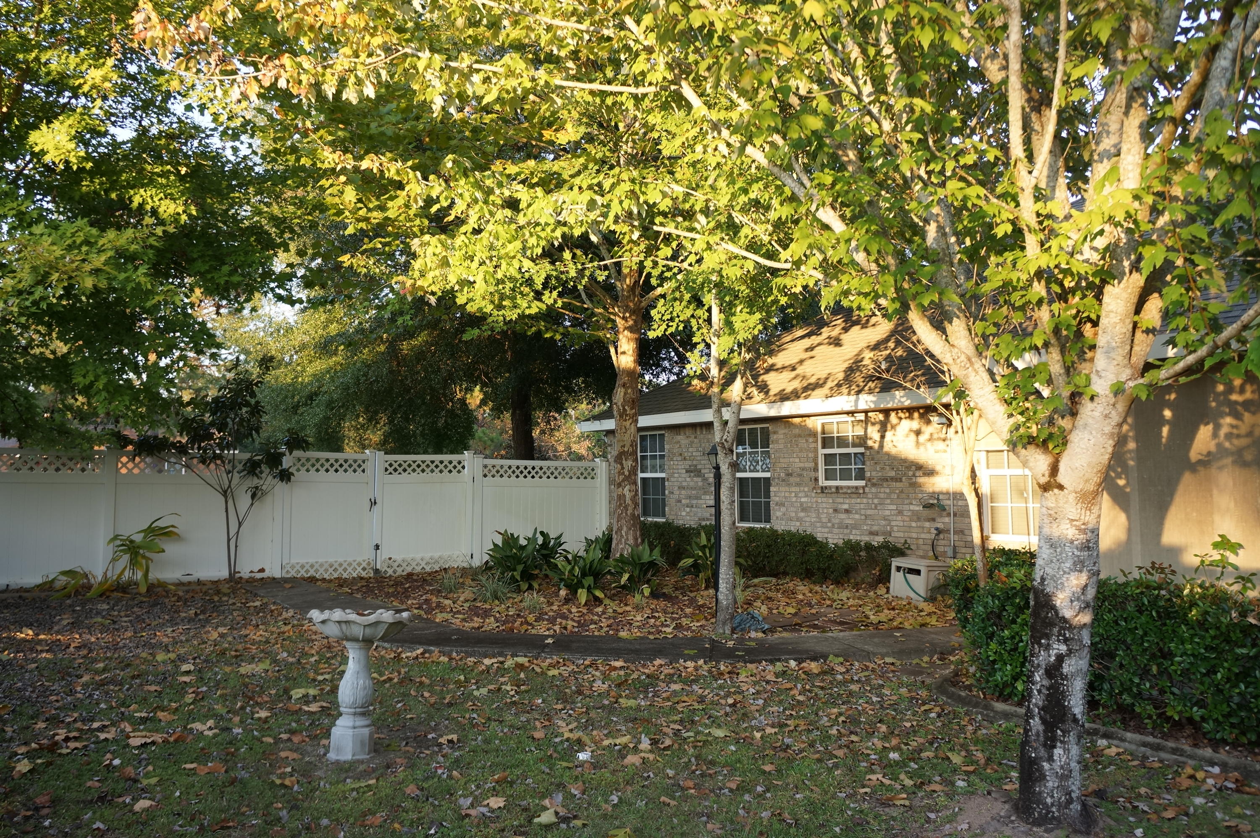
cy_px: 419
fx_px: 944
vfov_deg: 47.8
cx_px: 630
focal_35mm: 27
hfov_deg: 67.4
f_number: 4
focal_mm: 18
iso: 400
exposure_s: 1/250
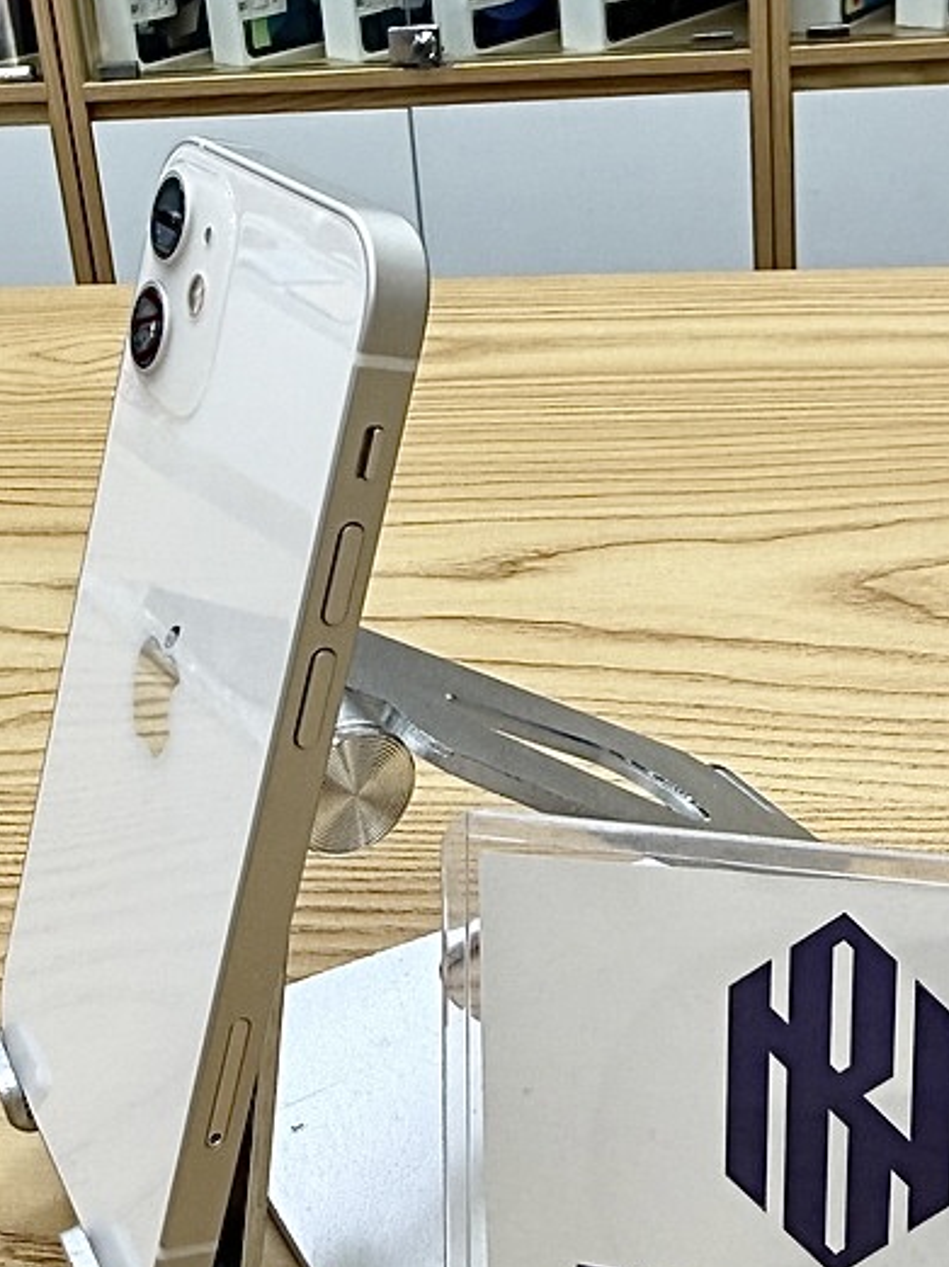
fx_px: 1683
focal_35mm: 46
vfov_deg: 40.9
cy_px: 454
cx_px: 478
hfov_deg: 31.5
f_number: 2.2
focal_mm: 2.22
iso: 100
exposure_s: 1/120
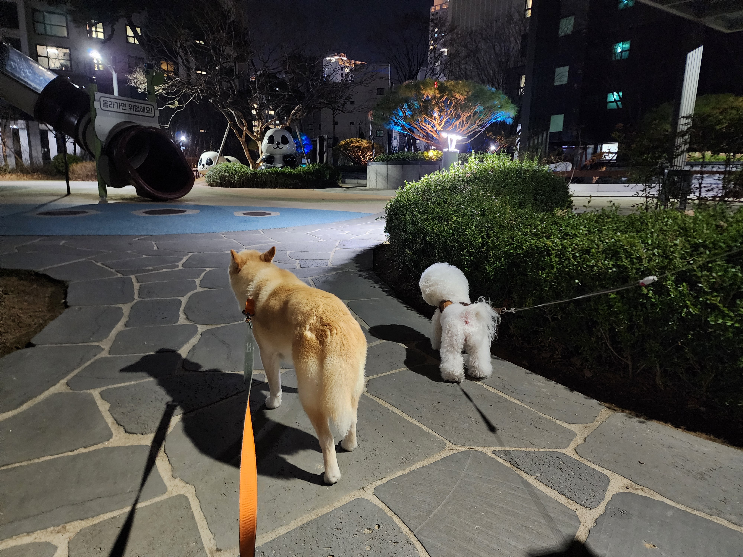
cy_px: 278
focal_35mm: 23
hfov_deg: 73.9
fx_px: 494
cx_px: 372
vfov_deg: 58.9
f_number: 1.8
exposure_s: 1/24
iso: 800
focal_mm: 6.4
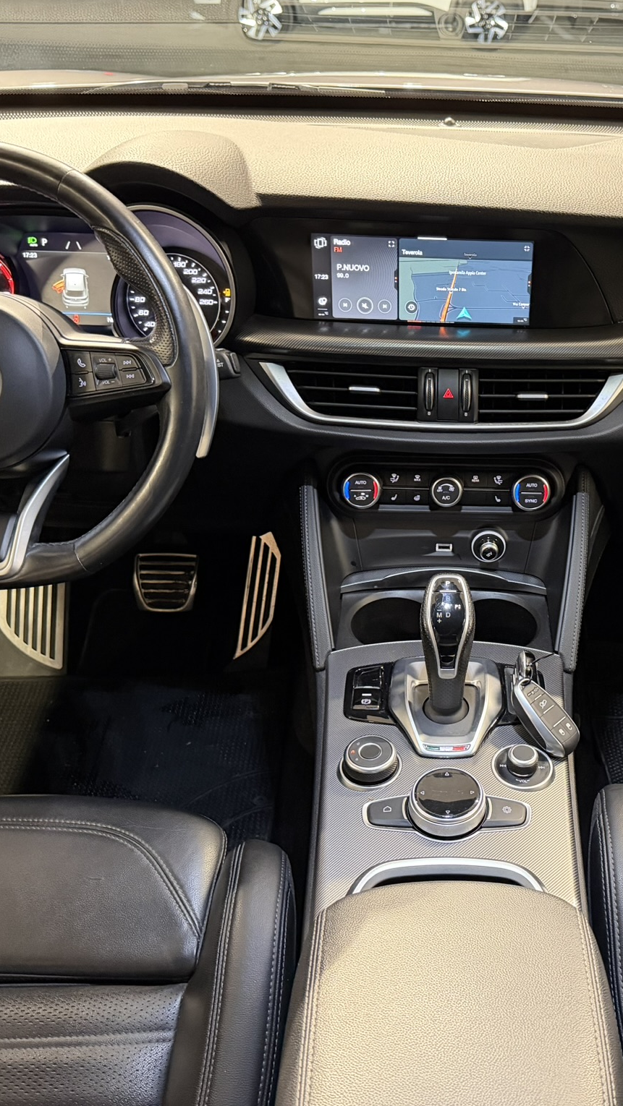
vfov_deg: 56.6
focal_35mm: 35
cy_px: 553
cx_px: 472
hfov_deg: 33.0
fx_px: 1028
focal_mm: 6.76
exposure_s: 1/40
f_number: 1.78
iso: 1000
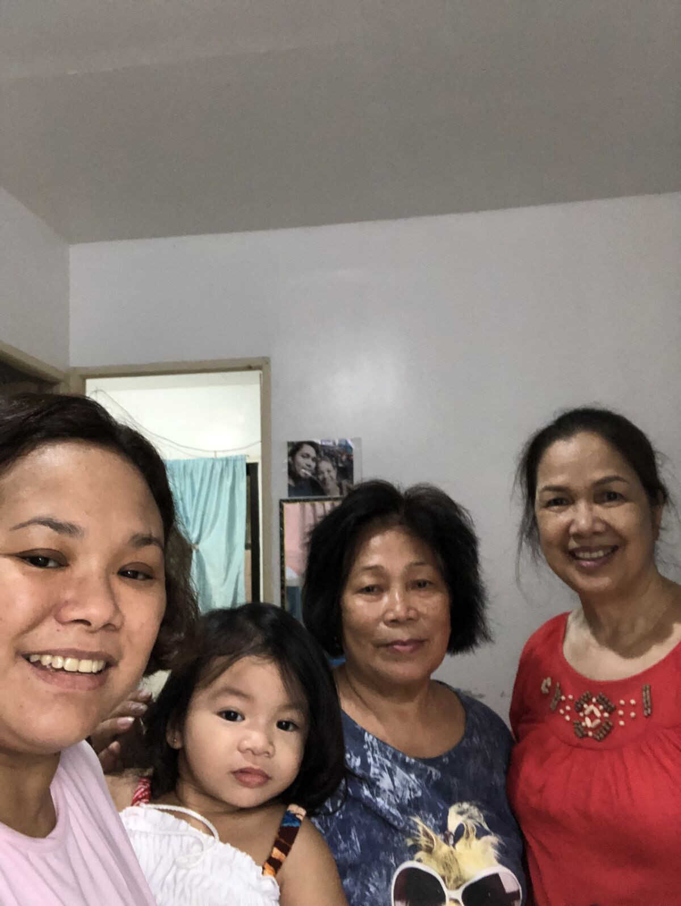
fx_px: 838
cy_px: 453
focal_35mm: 32
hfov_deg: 44.2
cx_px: 340
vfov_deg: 56.8
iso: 200
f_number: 2.2
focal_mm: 2.87
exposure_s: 1/40
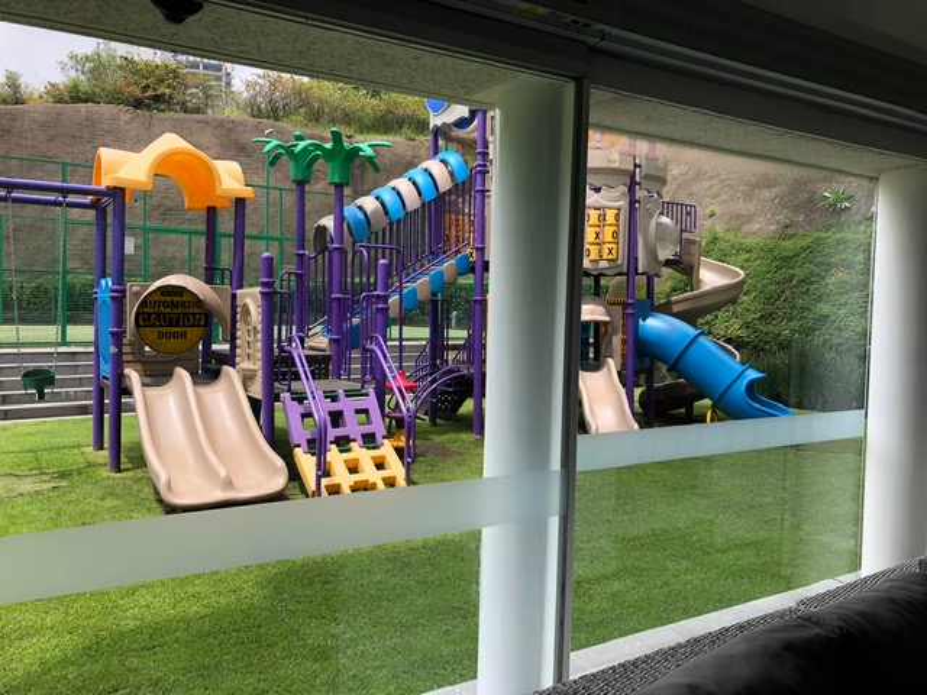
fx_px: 750
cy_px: 348
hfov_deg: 63.4
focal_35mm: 28
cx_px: 464
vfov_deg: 49.7
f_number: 1.8
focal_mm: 3.99
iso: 20
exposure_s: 1/500
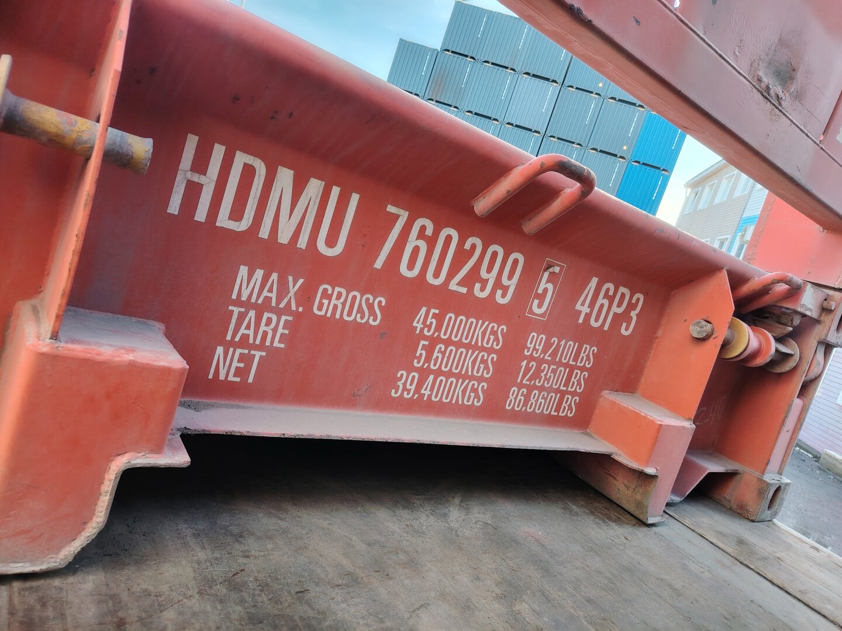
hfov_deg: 71.6
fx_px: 584
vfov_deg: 56.8
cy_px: 316
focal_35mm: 24
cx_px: 421
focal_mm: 5.25
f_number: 1.75
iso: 178
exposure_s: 1/120
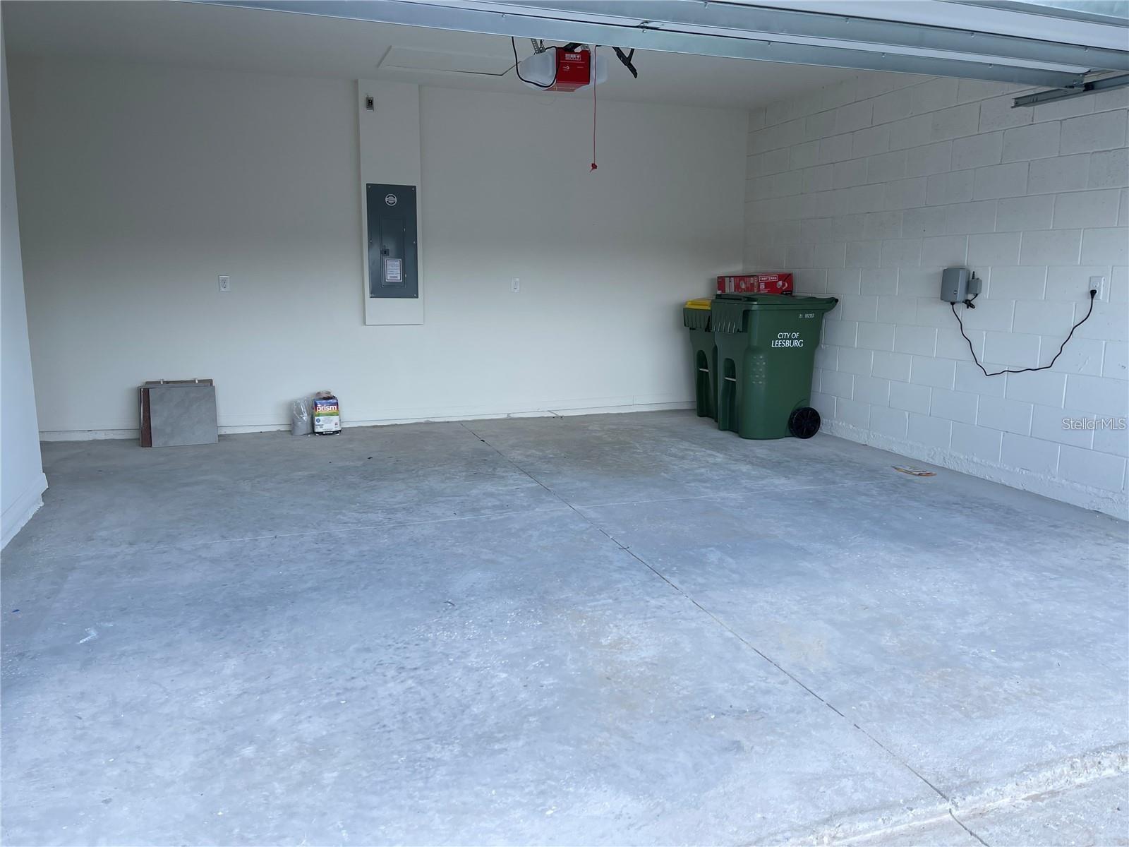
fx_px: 848
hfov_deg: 67.3
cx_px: 564
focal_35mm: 26
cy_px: 424
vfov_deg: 53.1
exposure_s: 1/692
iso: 32
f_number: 1.6
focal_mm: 5.1
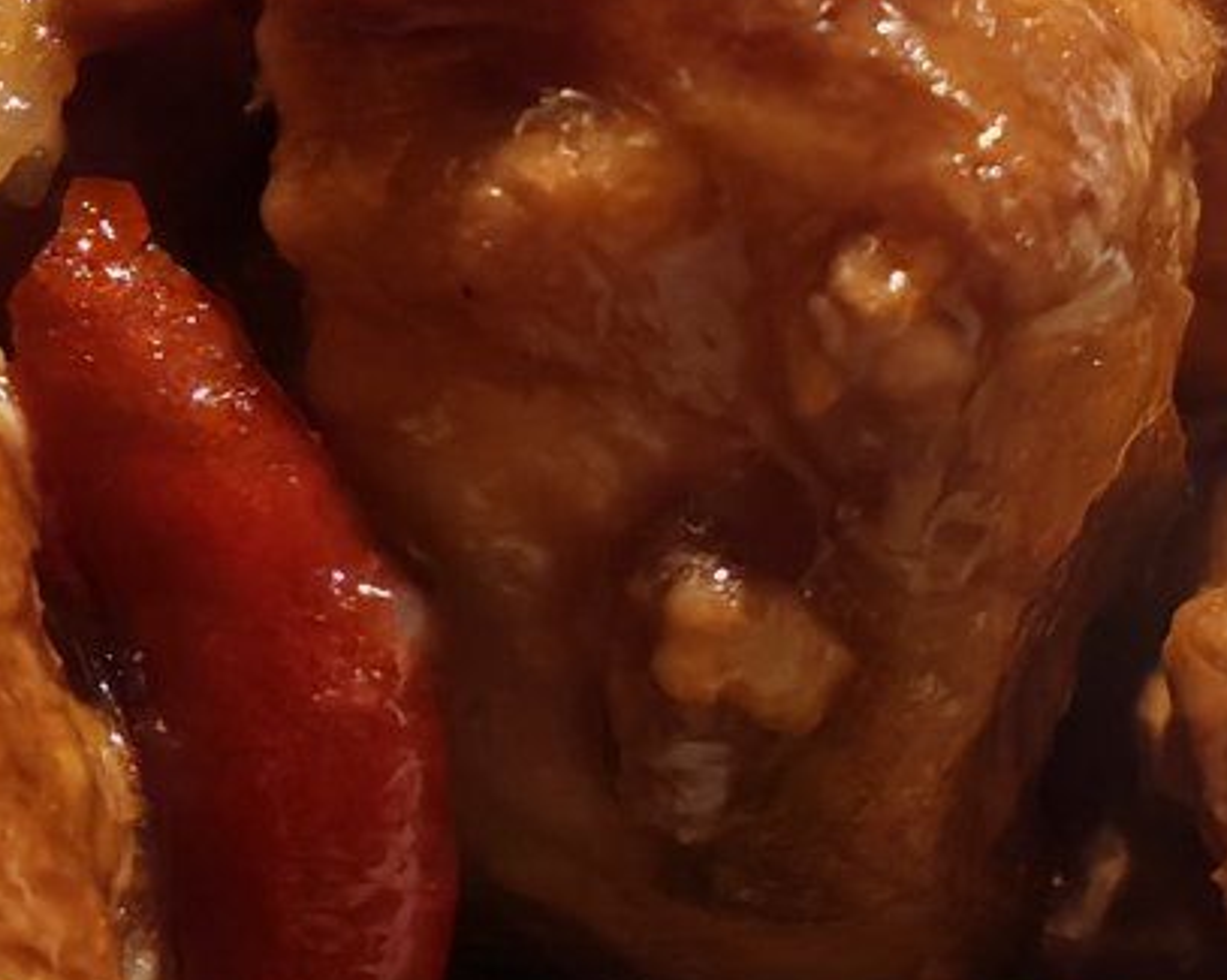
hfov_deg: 10.5
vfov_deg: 8.6
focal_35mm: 177
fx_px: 6423
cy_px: -329
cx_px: -734
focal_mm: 6.35
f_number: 2.8
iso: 125
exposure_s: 1/100
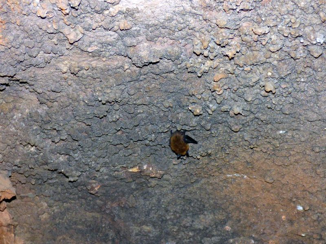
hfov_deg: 23.6
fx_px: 782
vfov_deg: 17.8
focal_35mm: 83
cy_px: 122
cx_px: 163
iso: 400
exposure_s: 1/60
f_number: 4.5
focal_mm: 13.94
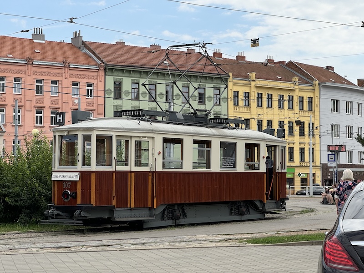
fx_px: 810
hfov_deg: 25.3
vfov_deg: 19.1
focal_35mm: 77
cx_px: 182
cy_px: 136
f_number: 2.8
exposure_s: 1/608
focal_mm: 9
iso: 25
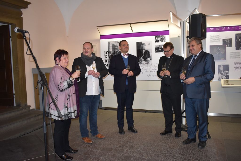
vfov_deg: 40.0
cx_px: 120
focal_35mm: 33
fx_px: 221
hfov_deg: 57.2
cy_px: 80
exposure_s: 1/60
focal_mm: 22
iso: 800
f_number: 3.8
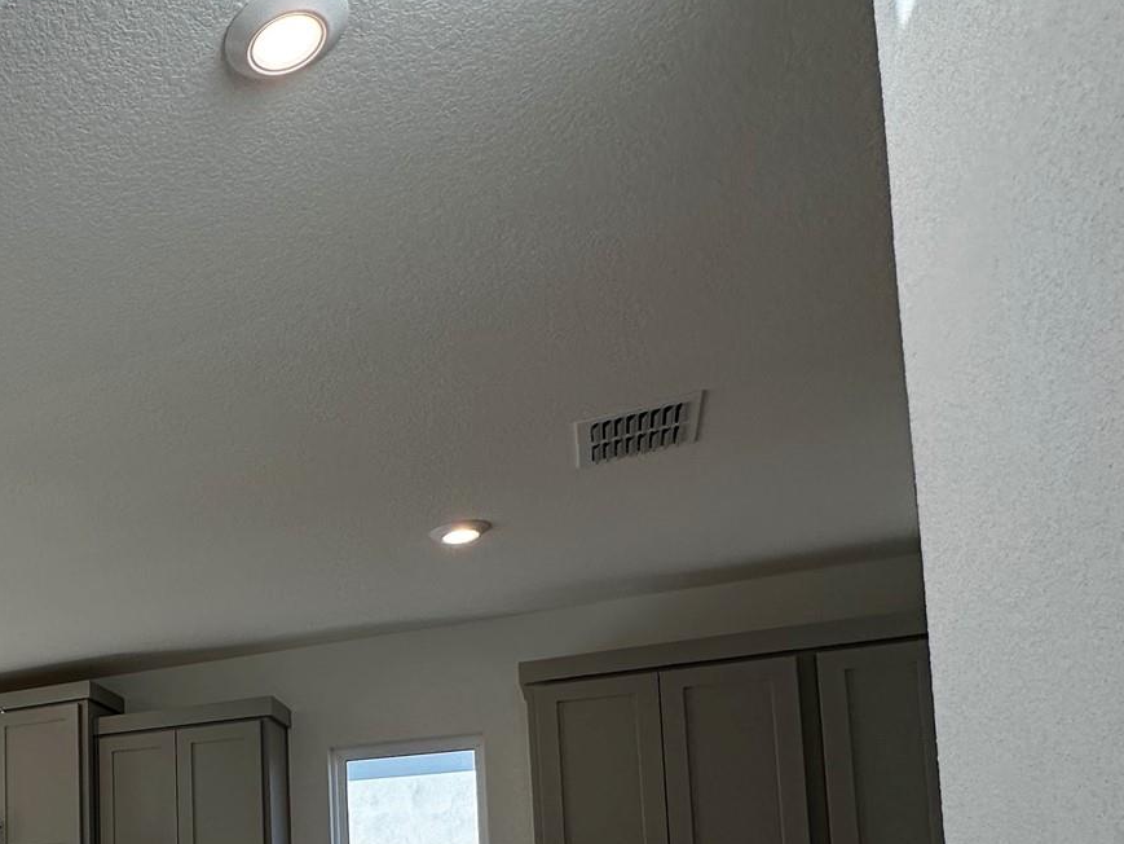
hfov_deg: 43.2
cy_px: 858
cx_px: -107
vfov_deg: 37.9
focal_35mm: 33
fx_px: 1072
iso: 40
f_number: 2.2
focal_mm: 2.22
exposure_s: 1/278
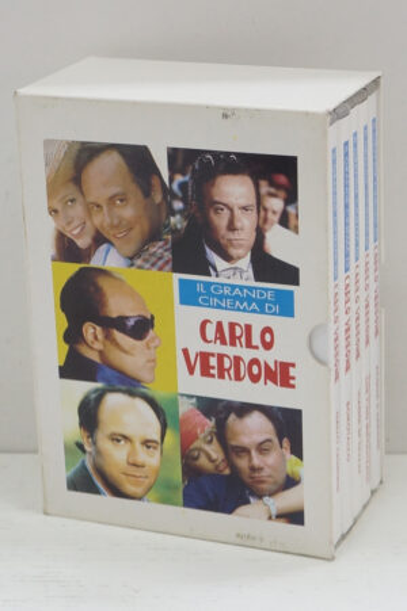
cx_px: 204
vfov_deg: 57.3
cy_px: 306
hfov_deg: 39.9
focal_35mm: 33
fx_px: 560
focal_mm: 22
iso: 640
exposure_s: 1/60
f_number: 4.5
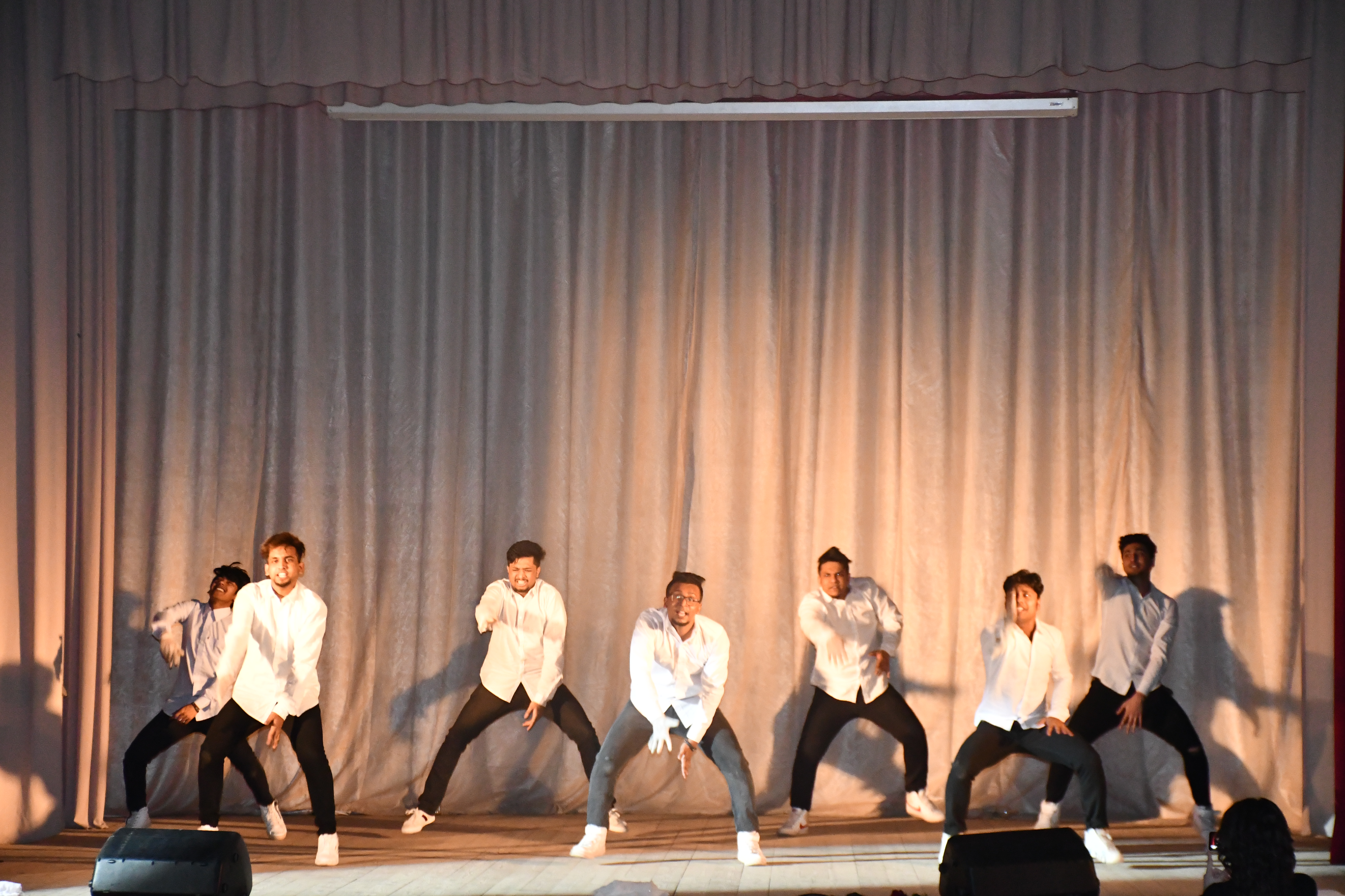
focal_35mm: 105
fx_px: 3923
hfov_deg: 19.5
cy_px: 448
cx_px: 672
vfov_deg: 13.0
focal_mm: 70
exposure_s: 1/60
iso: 5600
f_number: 5
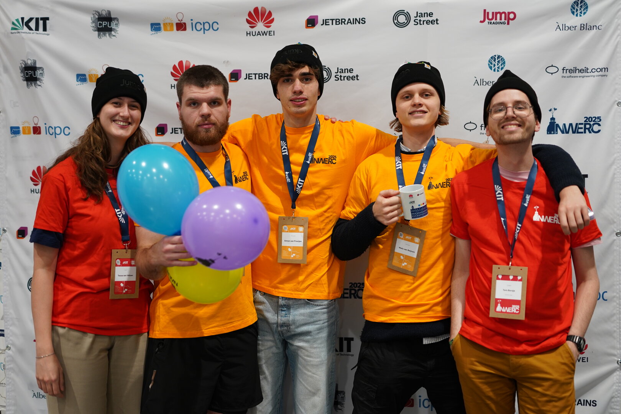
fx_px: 862
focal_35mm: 50
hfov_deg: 39.6
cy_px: 207
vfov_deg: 27.0
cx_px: 310
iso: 640
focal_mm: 50
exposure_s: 1/125
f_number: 1.8
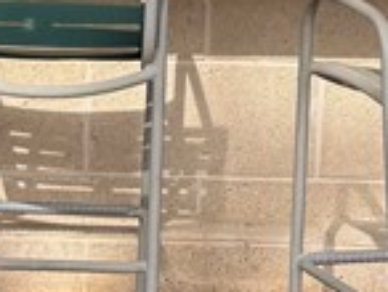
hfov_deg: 11.7
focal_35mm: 168
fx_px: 1886
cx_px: 136
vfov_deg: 8.8
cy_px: -48
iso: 80
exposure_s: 1/2174
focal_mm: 6.76
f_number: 1.78
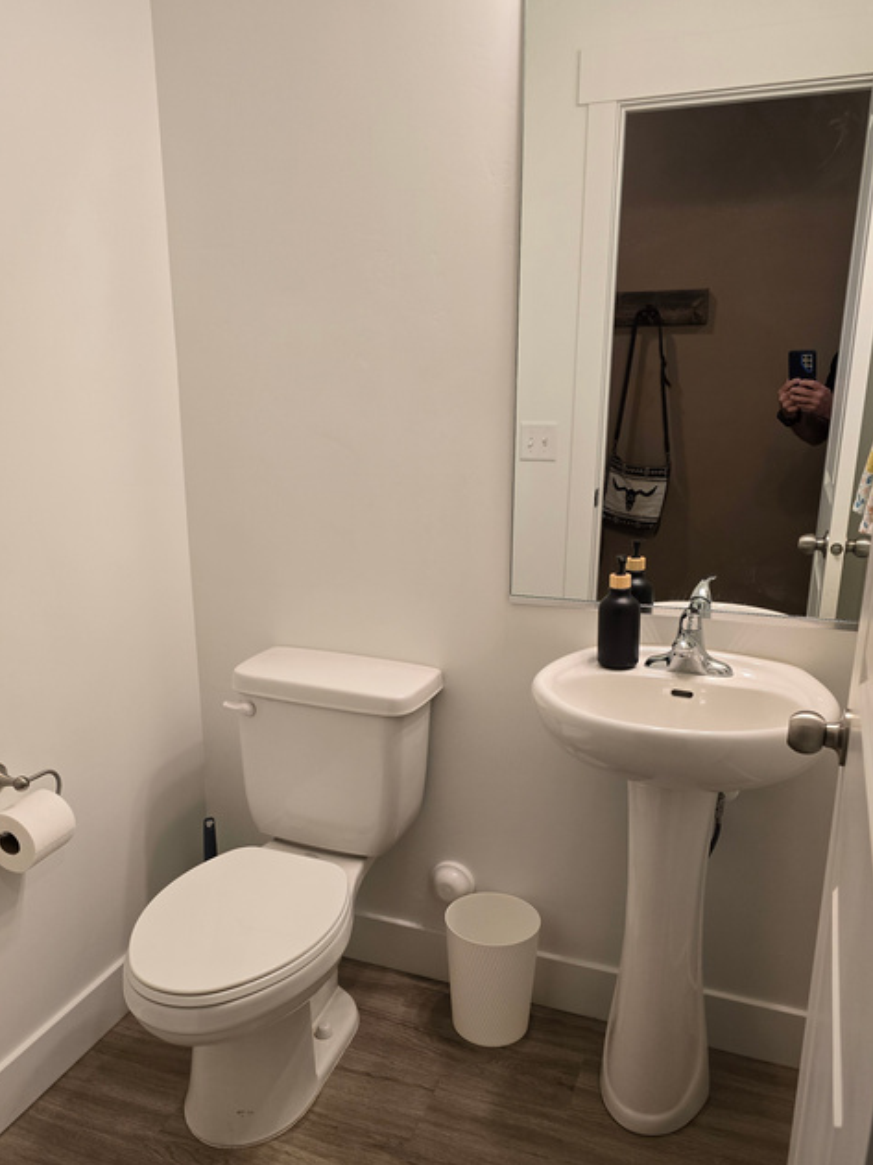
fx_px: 942
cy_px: 659
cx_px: 419
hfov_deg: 49.7
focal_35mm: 28
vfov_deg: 63.2
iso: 125
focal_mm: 6.3
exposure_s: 1/120
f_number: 1.7
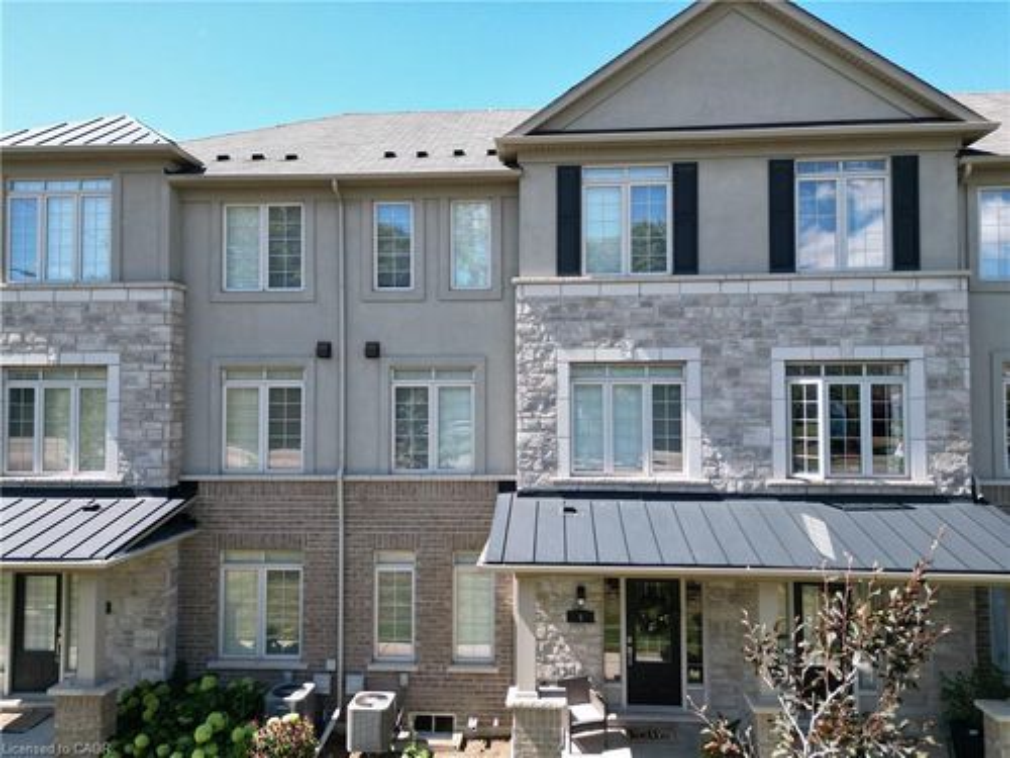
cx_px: 505
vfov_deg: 56.8
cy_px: 379
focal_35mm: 24
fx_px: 700
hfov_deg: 71.6
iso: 150
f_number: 1.7
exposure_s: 1/1250
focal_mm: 6.72
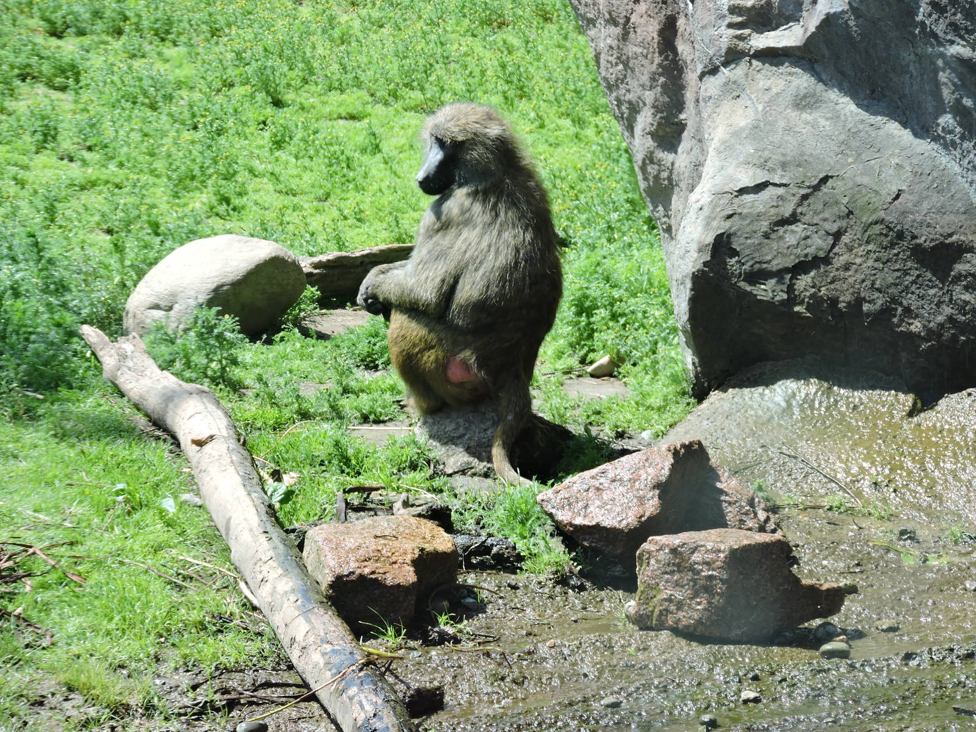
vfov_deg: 4.6
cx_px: 488
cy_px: 366
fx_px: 9163
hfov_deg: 6.1
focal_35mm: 325
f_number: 4.8
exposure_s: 1/200
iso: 110
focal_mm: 58
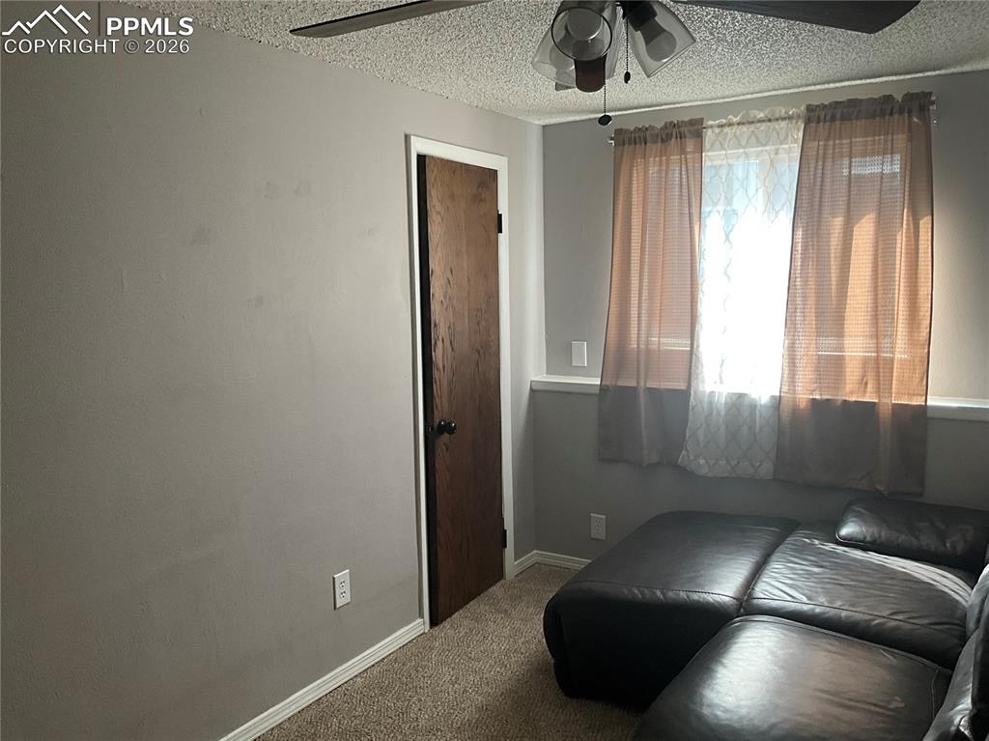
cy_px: 370
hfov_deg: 61.7
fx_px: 828
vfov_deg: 48.2
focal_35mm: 29
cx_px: 494
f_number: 1.8
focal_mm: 3
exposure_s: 1/115
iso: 64
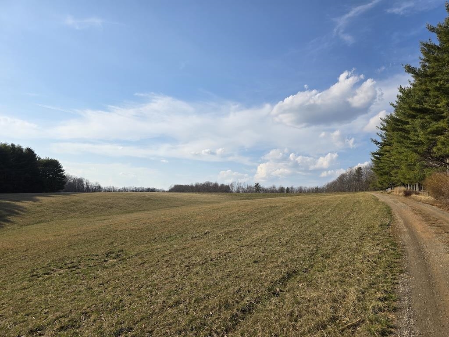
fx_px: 298
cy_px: 168
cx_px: 224
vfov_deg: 58.9
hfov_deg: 73.9
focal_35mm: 23
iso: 80
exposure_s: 1/7944
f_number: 1.7
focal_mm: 6.3
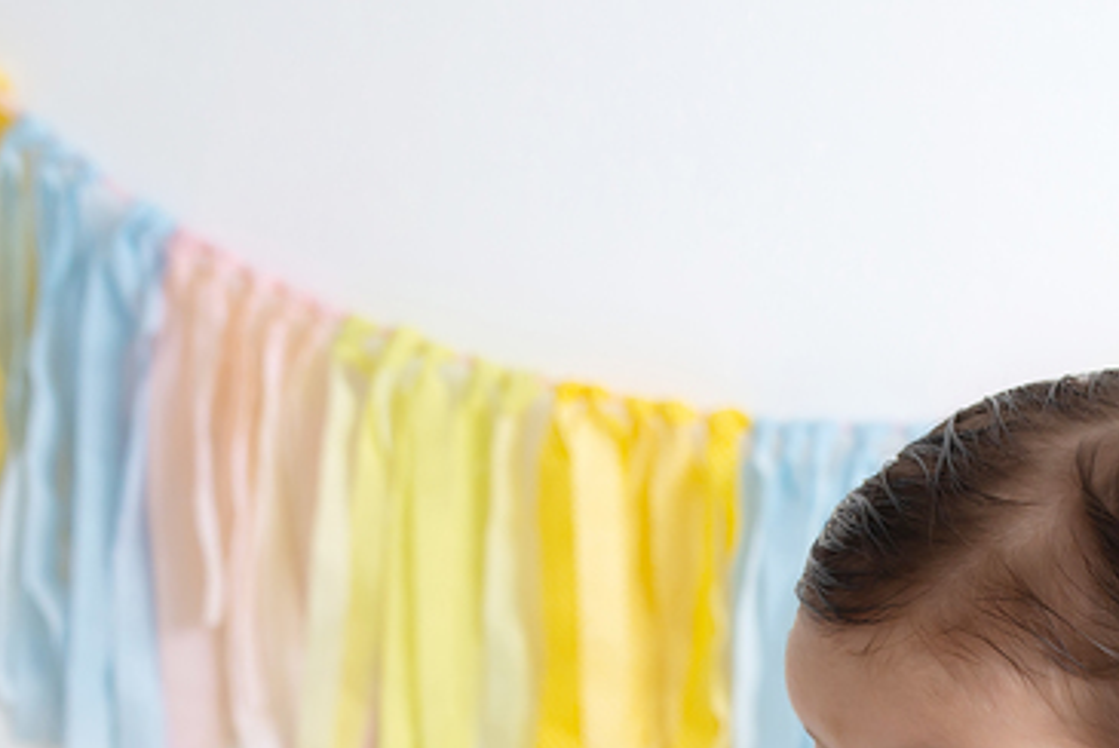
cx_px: 1048
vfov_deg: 11.5
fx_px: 3577
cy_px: 1050
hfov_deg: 17.5
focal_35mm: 115
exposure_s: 1/100
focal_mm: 35
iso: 200
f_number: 3.5
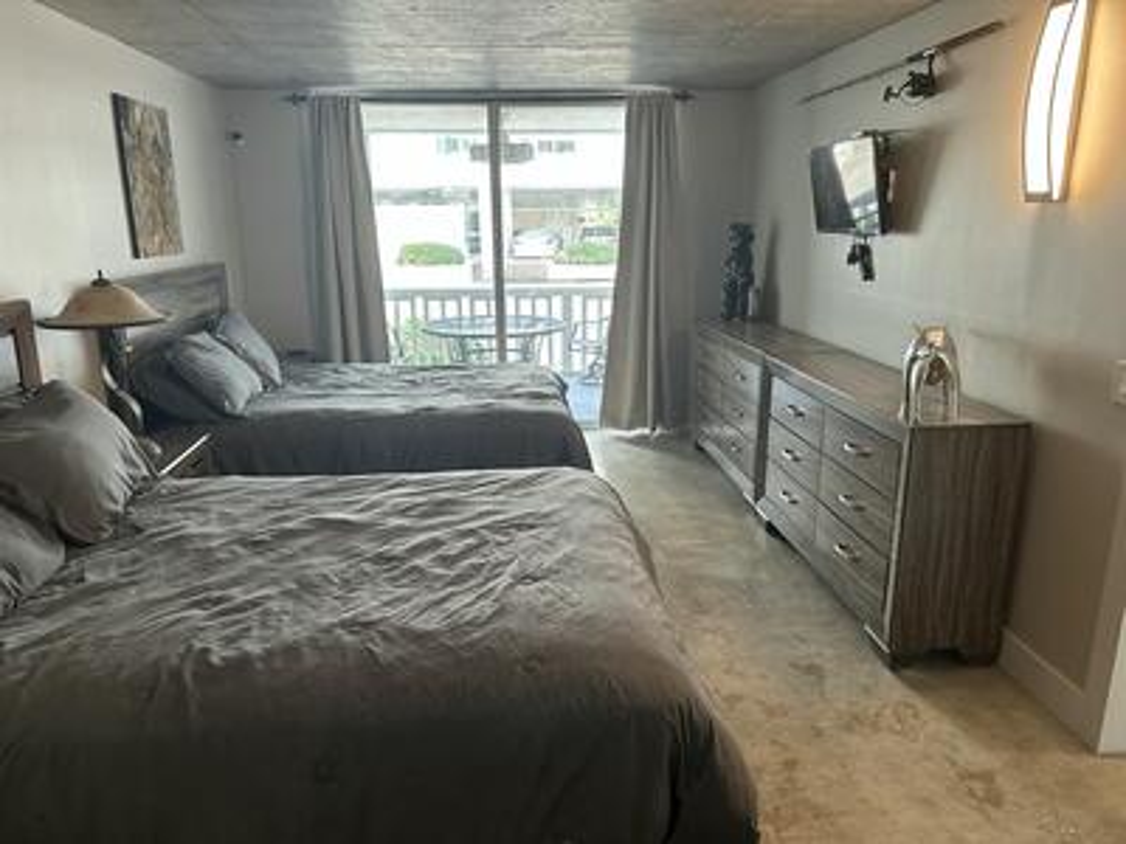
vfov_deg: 56.8
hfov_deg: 71.6
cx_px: 563
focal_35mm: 24
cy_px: 422
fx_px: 781
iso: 160
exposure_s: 1/120
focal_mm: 6.86
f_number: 1.78
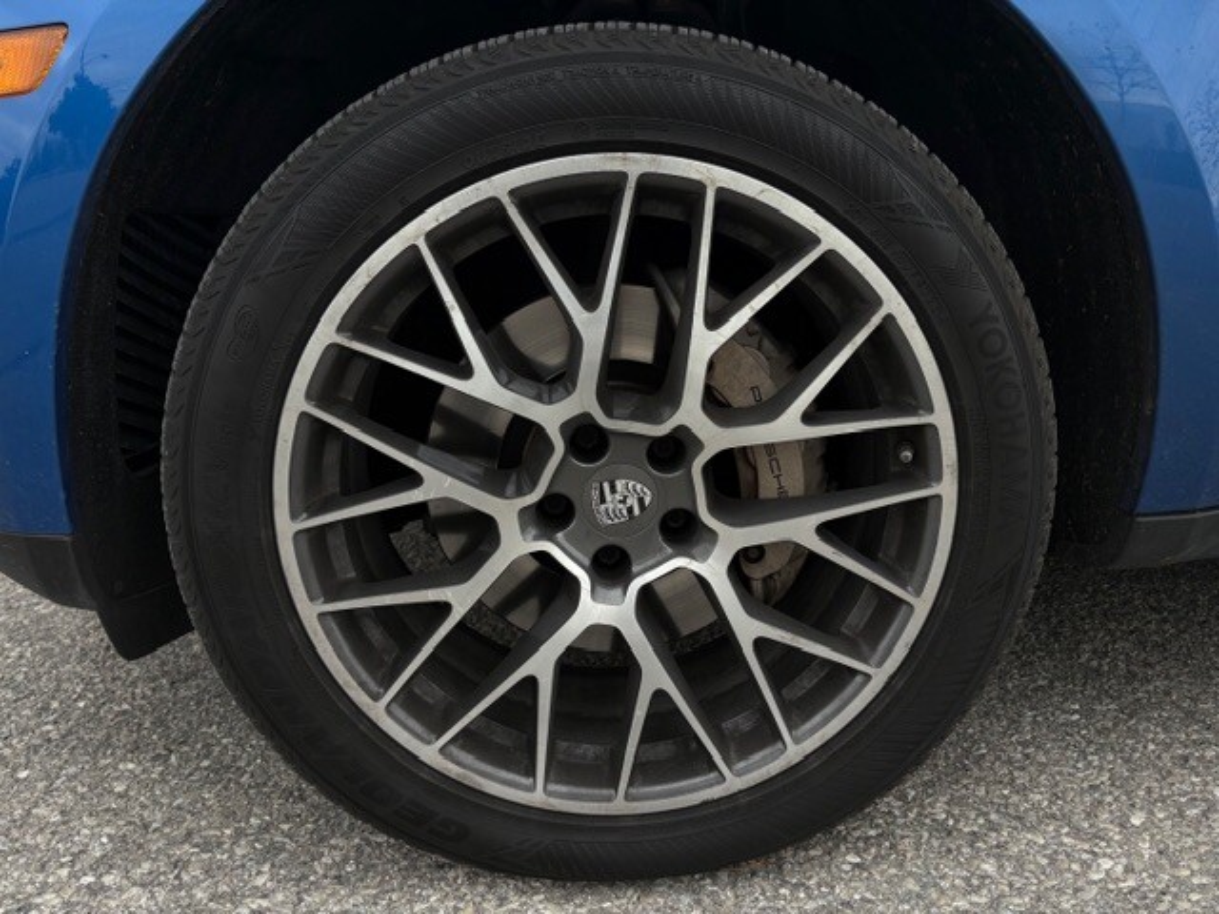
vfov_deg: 53.1
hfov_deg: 67.3
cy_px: 457
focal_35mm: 26
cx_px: 610
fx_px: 916
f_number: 1.6
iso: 50
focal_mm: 5.96
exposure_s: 1/503
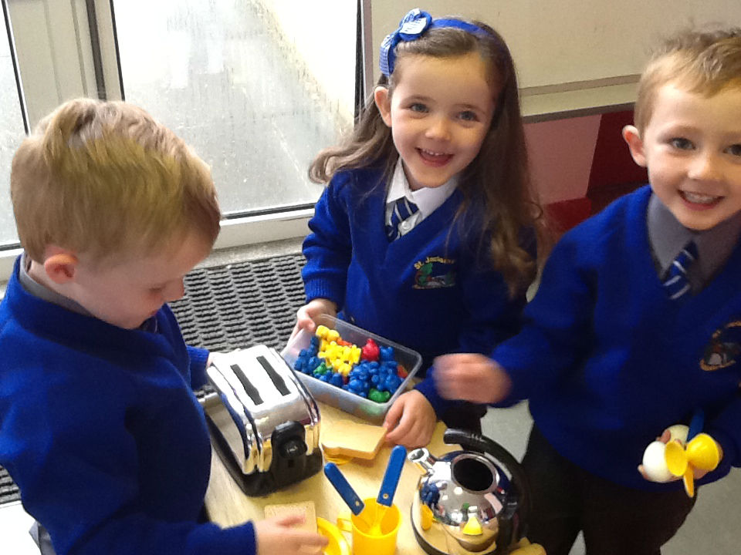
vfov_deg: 32.9
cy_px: 278
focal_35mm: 44
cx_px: 370
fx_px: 942
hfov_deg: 42.9
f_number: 2.4
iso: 100
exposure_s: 1/30
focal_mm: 2.03
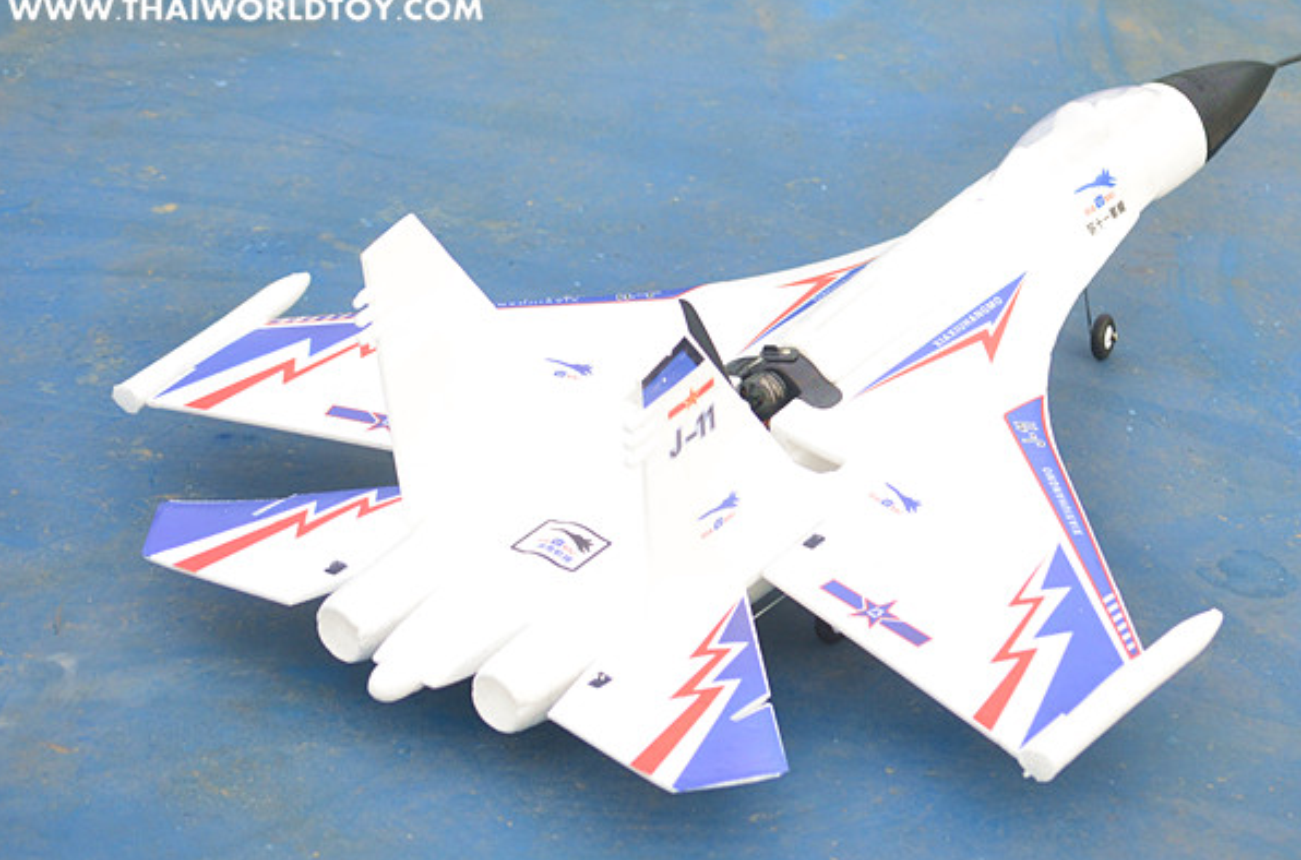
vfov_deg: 12.3
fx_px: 3989
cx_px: 829
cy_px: 359
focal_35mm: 111
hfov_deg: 18.5
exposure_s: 1/320
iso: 250
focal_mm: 55
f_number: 5
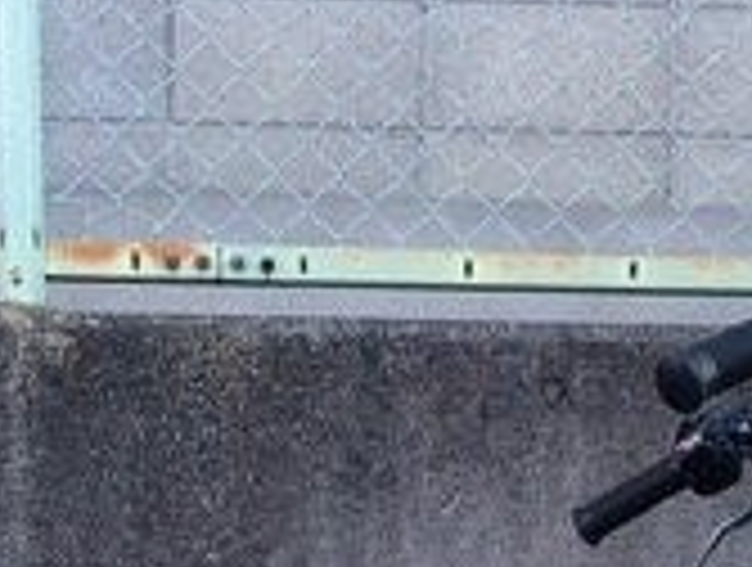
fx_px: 2329
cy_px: 986
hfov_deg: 18.3
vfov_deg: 12.8
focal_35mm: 107
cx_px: 477
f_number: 1.8
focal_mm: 4
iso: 25
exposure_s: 1/120
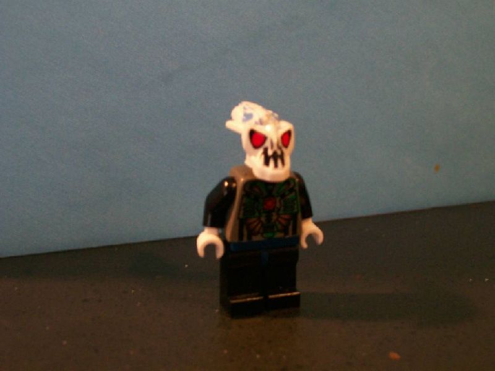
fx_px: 643
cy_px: 186
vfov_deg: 32.2
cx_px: 248
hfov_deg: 42.1
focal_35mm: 45
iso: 160
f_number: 3
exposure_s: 1/8
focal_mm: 7.6
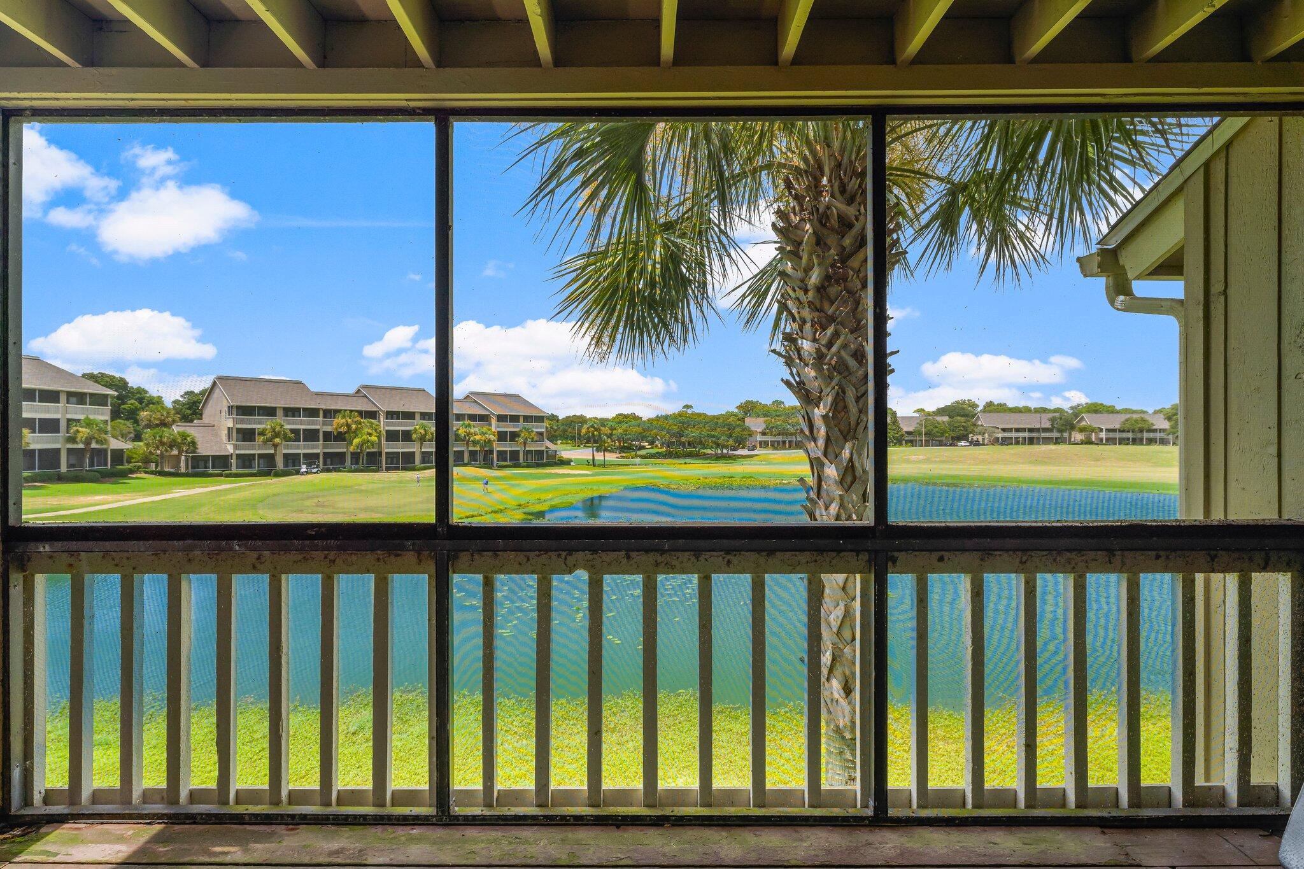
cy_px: 434
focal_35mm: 17
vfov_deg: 69.8
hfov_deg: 92.6
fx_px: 623
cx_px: 652
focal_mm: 17.2
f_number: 9
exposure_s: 1/15
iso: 100
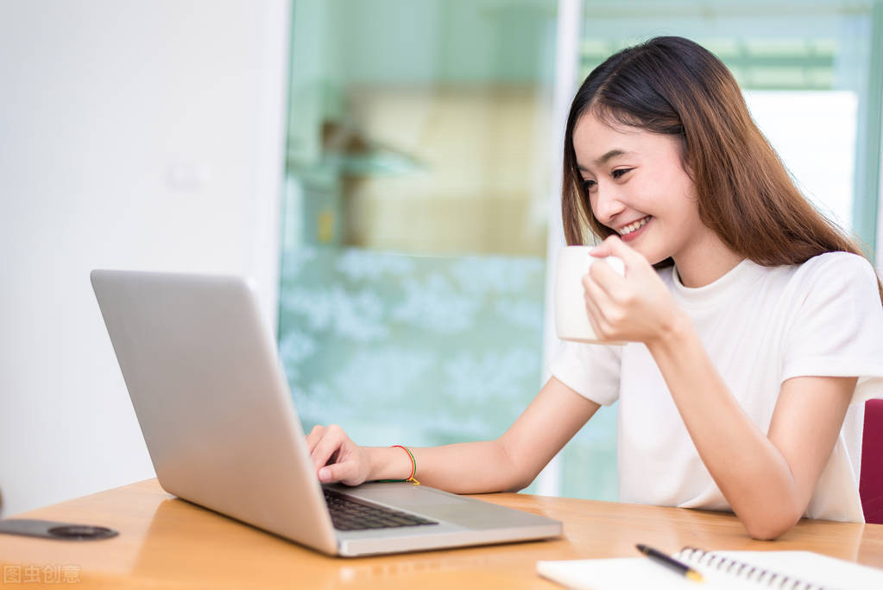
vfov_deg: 27.0
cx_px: 442
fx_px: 1227
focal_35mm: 50
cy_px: 295
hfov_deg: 39.6
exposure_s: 1/320
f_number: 1.8
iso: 100
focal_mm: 50
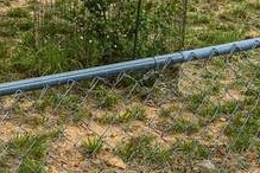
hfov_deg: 16.2
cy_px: -153
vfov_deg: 10.2
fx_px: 909
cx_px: 59
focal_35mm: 126
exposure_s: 1/320
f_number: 9
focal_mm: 21.5
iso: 100
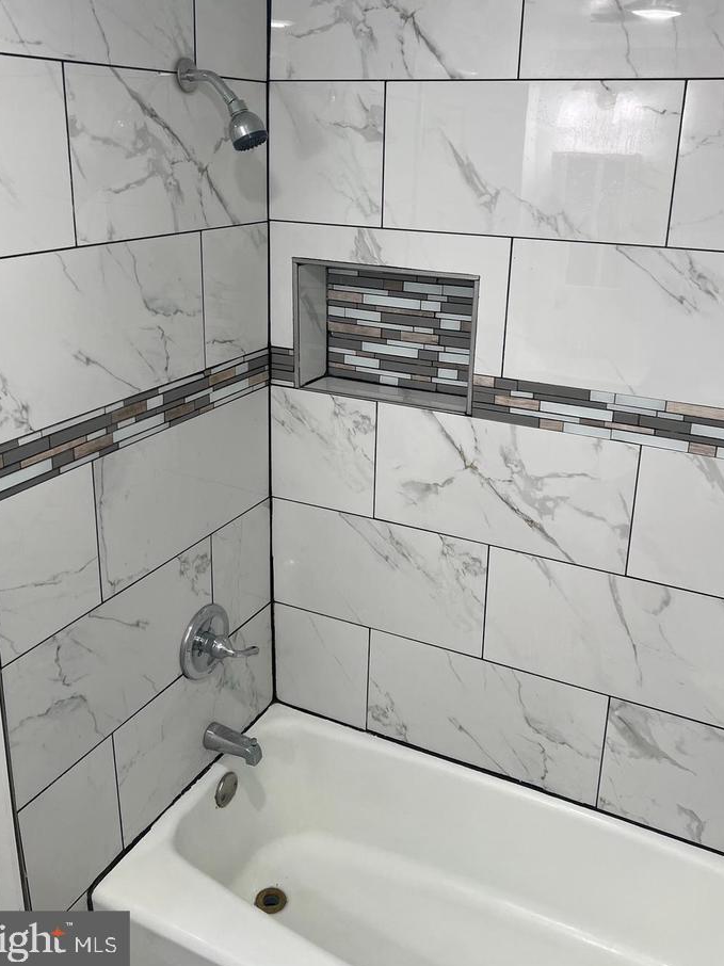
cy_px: 397
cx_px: 374
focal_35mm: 31
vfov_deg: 58.0
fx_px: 865
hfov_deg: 45.4
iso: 80
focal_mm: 5.7
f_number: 1.5
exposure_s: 1/120
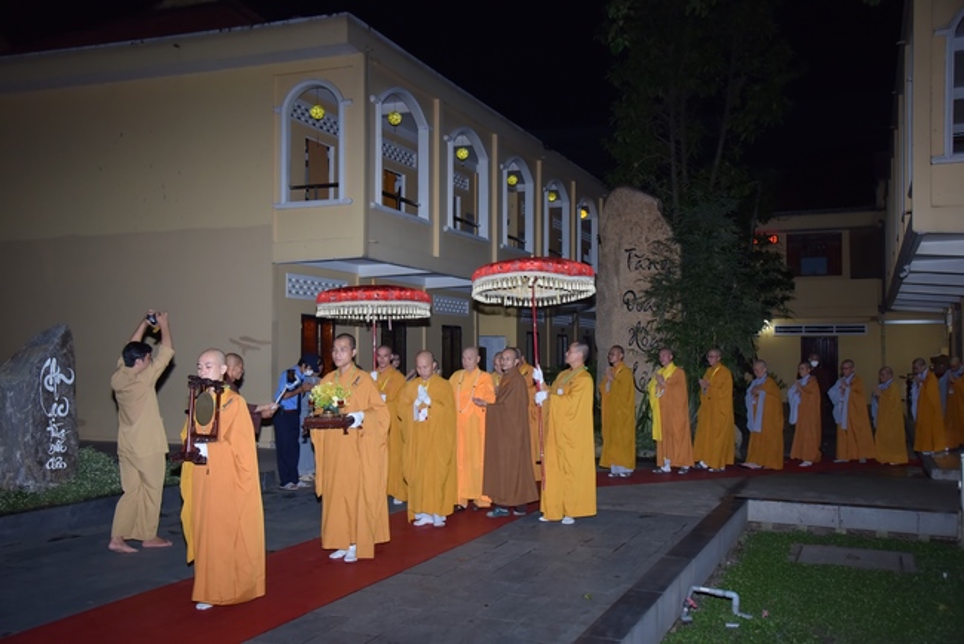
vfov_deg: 35.1
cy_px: 322
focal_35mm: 38
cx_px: 482
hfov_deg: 50.7
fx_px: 1018
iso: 1000
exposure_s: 1/160
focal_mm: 38
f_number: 5.6
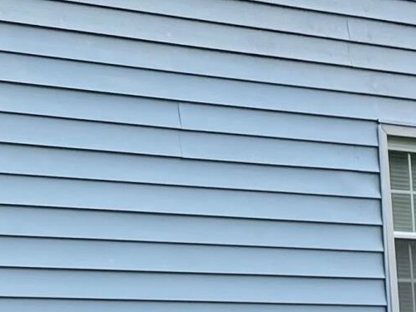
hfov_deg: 12.4
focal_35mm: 156
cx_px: -75
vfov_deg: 9.5
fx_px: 1875
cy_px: 27
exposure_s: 1/2257
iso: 32
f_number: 1.6
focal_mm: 4.2
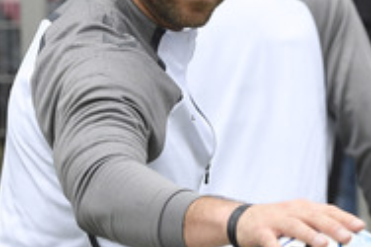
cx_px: 287
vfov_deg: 6.3
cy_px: 107
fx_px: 2224
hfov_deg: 9.5
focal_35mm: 216
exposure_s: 1/2500
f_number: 4.5
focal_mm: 90
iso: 1000
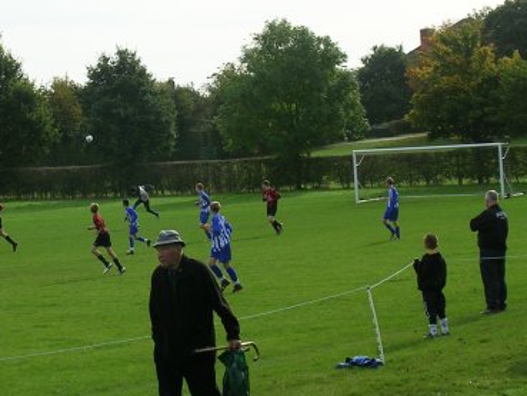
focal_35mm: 149
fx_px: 2269
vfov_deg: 10.0
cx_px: 103
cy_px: 173
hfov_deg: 13.2
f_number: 4.1
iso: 50
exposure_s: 1/455
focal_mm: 13
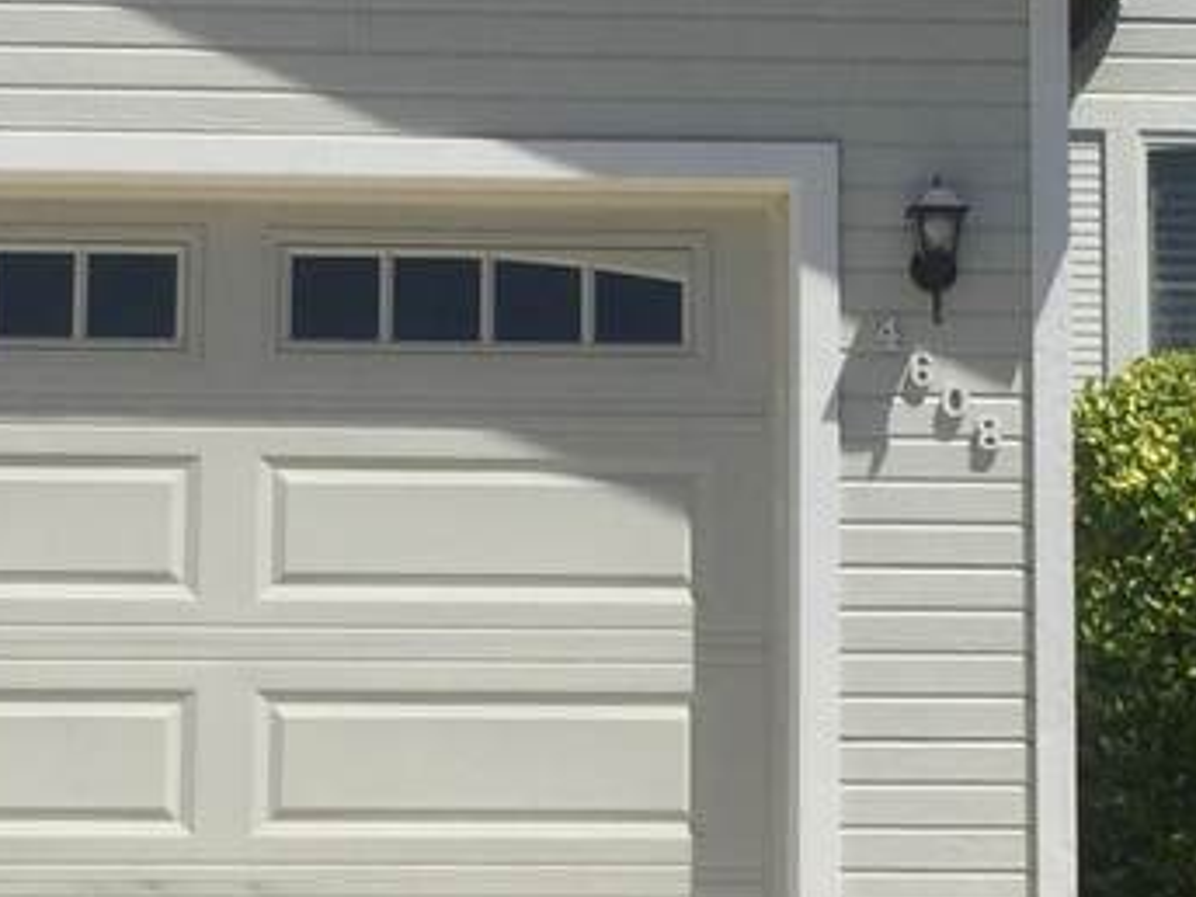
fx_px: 3731
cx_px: 622
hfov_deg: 18.2
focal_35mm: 108
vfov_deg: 13.7
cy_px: 362
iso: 32
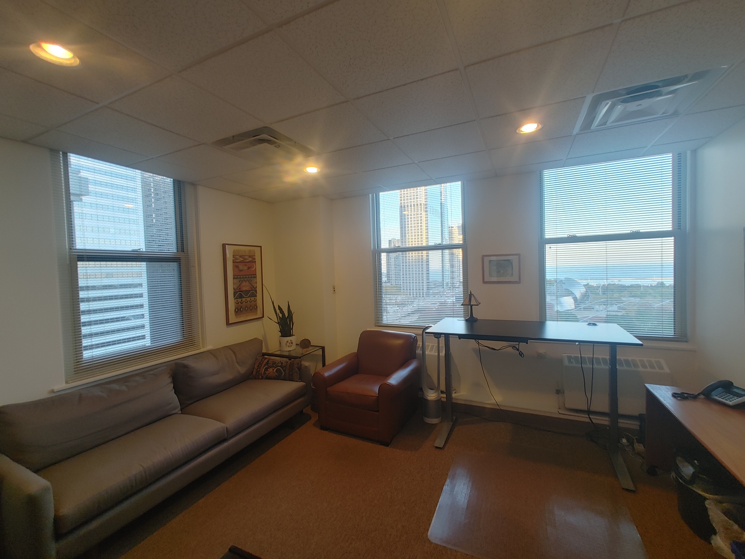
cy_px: 280
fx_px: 323
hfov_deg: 98.2
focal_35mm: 15
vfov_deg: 81.7
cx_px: 372
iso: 100
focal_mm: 1.78
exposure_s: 1/40
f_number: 1.9
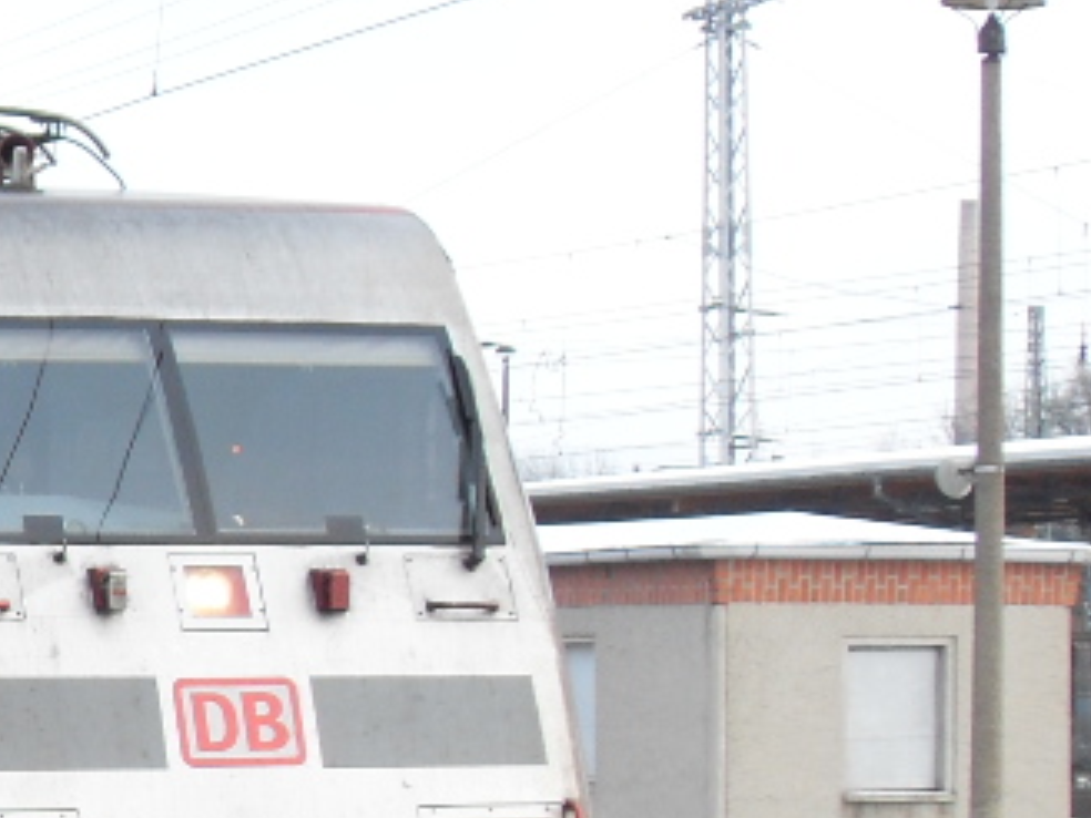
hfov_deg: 12.1
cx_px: -476
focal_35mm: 156
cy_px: 732
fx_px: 4917
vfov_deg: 9.5
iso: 100
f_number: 3.4
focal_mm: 8.4
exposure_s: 1/60
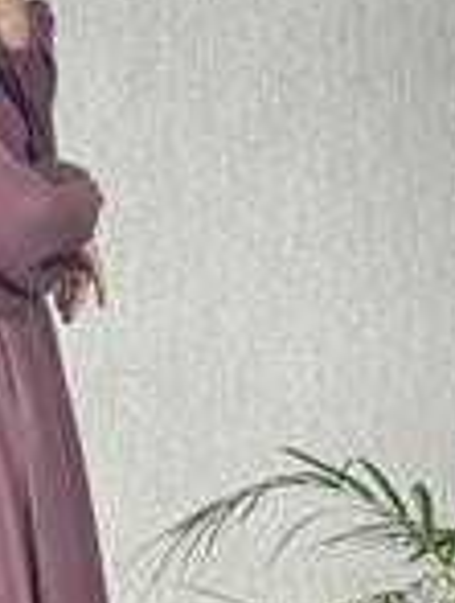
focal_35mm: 165
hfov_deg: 9.0
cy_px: 484
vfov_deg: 11.9
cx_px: -16
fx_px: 2879
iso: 160
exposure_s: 1/60
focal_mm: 6.86
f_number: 1.78
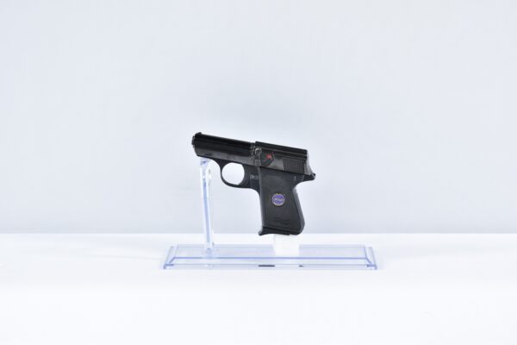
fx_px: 1077
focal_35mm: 75
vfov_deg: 18.2
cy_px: 172
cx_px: 258
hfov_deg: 27.0
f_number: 5.6
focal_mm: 50
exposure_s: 1/20
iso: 640
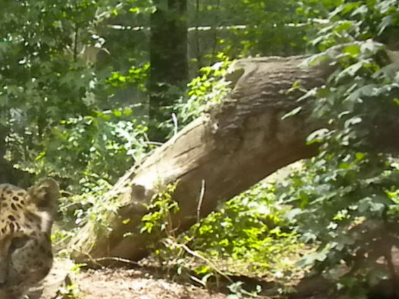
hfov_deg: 19.8
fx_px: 1083
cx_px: -56
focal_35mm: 94
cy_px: 238
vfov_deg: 15.6
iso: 640
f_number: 10
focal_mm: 6.6
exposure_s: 1/98.4
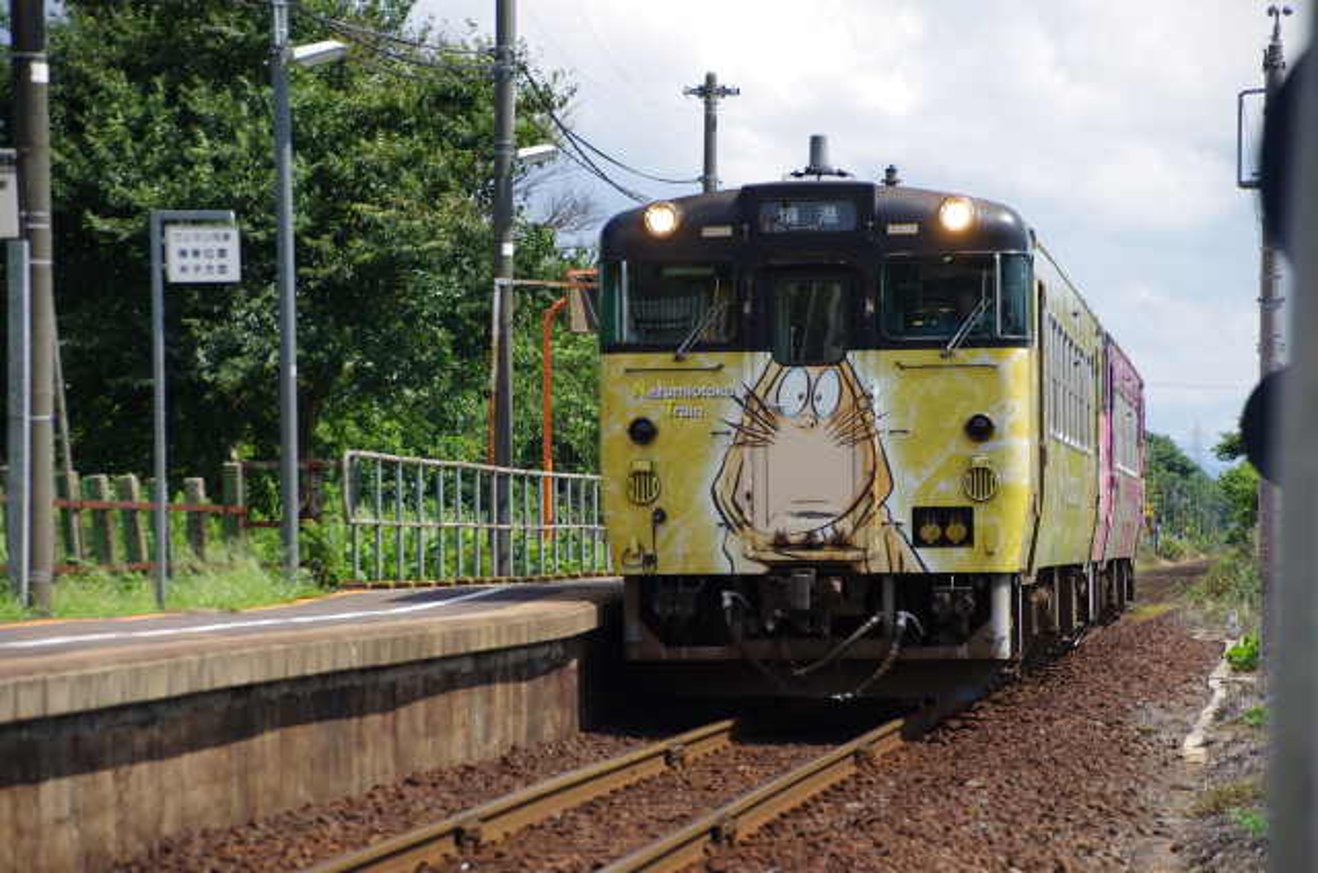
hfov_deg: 12.0
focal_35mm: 172
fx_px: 6285
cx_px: 659
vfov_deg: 7.9
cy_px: 436
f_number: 6.3
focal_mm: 115
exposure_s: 1/250
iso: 100
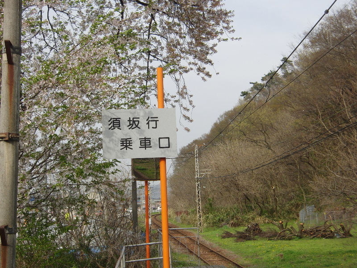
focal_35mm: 56
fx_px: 578
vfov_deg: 26.1
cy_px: 134
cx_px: 178
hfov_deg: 34.3
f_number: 4.2
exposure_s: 1/500
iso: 100
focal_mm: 9.8
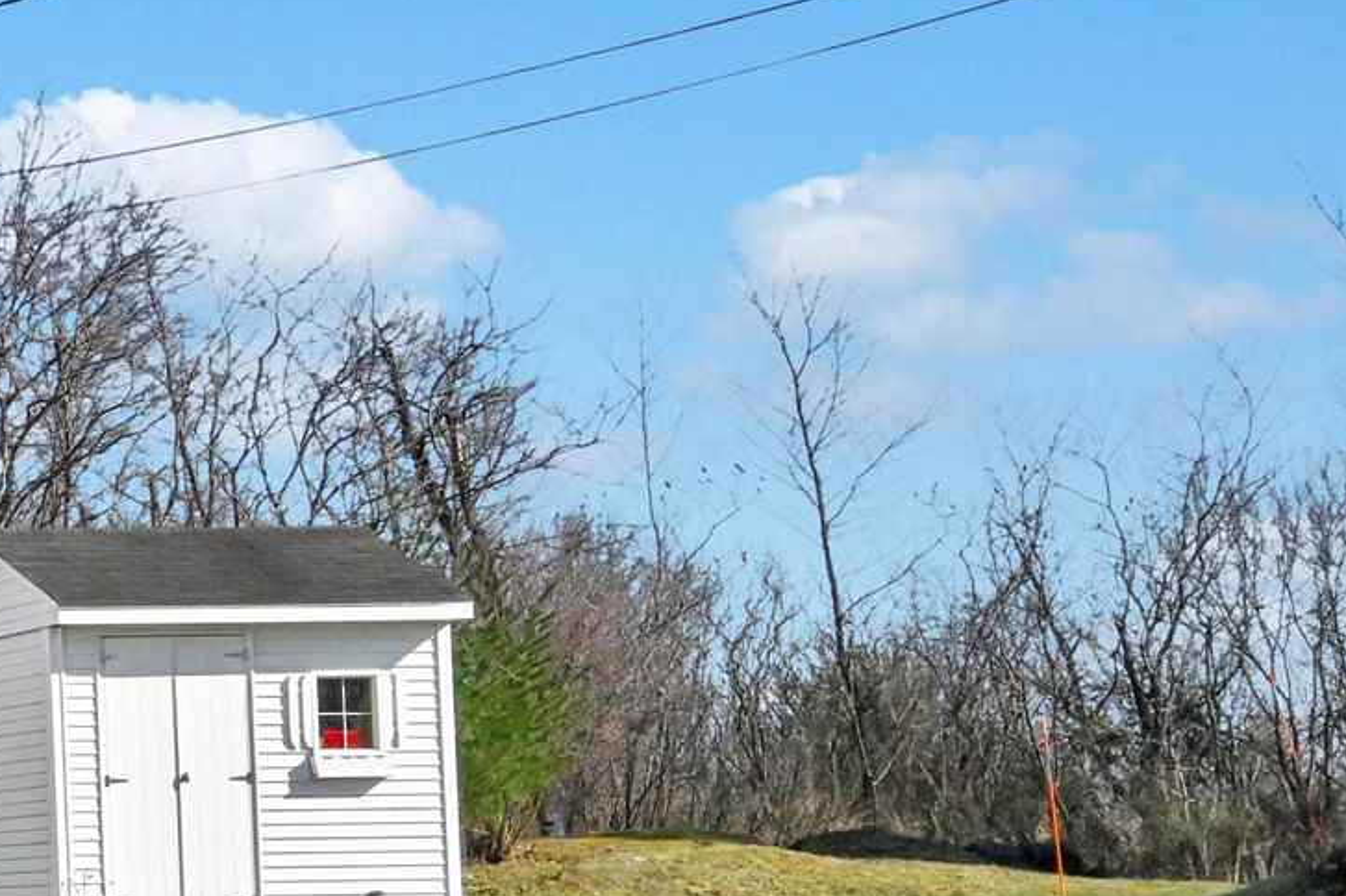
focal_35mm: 95
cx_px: -1153
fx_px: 3554
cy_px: 609
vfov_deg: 14.3
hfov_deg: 17.1
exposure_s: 1/4000
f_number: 14
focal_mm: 22.5
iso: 2000
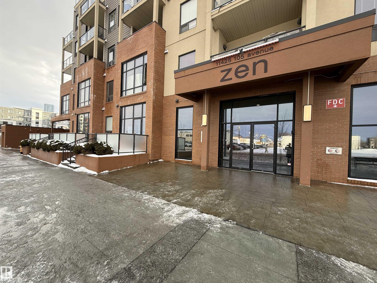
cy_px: 142
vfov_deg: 85.7
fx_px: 152
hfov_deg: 102.1
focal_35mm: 14
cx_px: 188
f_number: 2.2
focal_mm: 2.22
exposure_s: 1/229
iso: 50
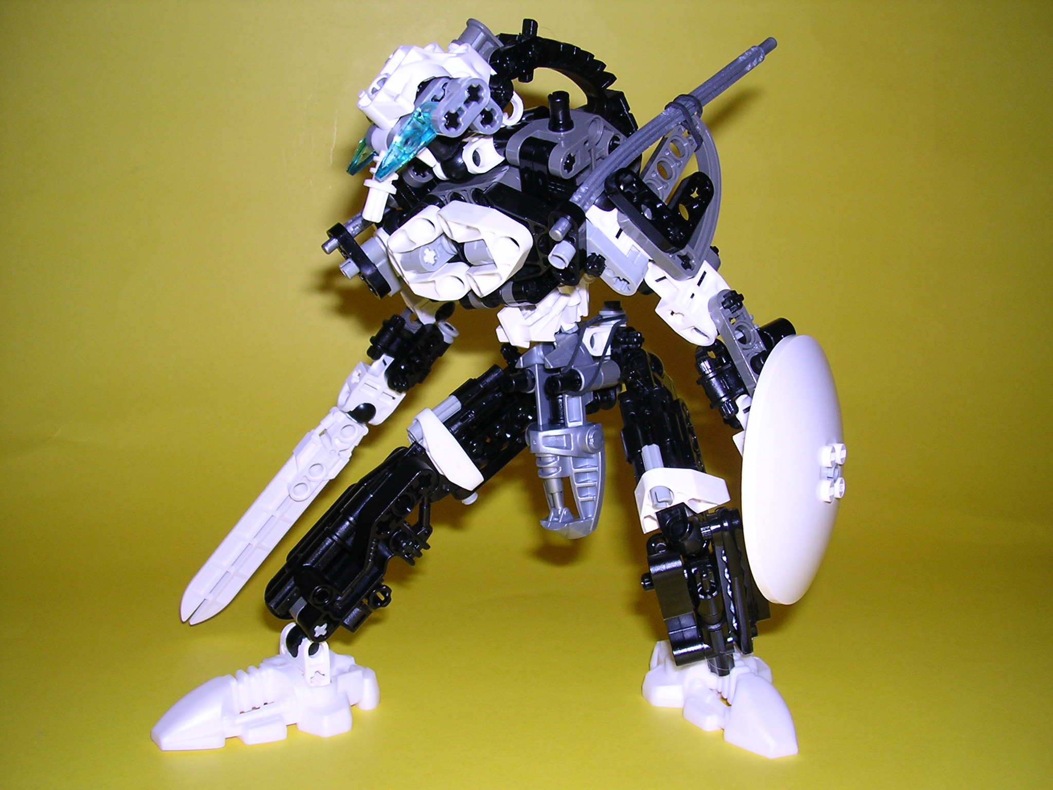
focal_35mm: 38
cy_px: 395
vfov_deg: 37.7
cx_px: 526
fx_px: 1156
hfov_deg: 49.0
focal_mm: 5.8
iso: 100
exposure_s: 1/60.1
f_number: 2.8
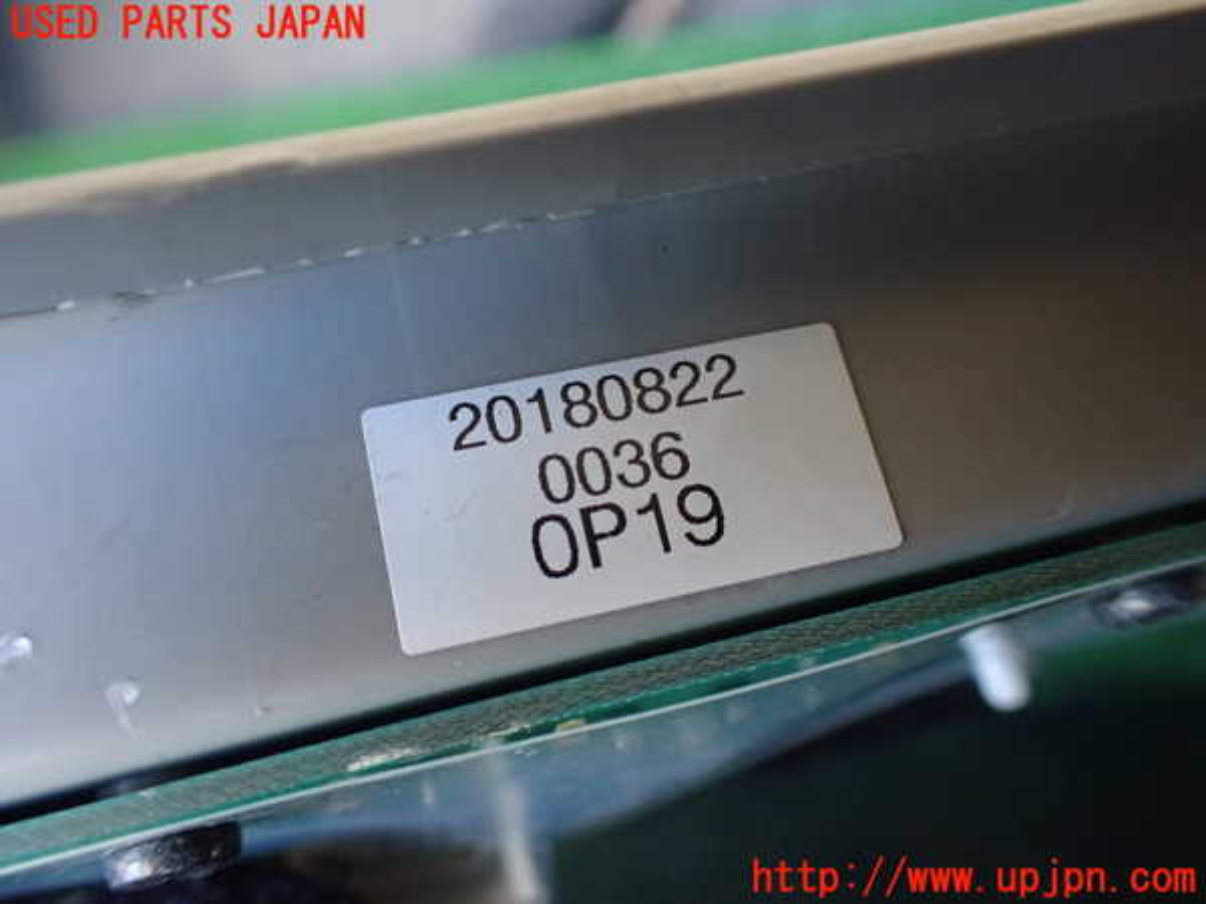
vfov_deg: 46.8
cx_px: 603
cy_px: 452
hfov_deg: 60.0
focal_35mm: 30
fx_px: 1045
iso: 640
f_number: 2.3
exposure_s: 1/125
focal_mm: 5.4
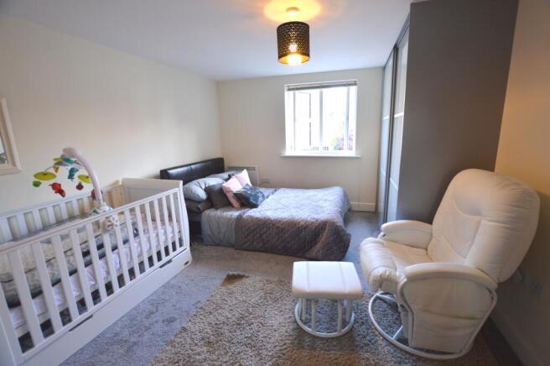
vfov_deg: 77.2
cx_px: 275
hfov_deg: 100.4
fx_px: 229
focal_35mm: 15
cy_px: 183
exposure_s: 1/80
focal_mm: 10
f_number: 4.5
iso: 400
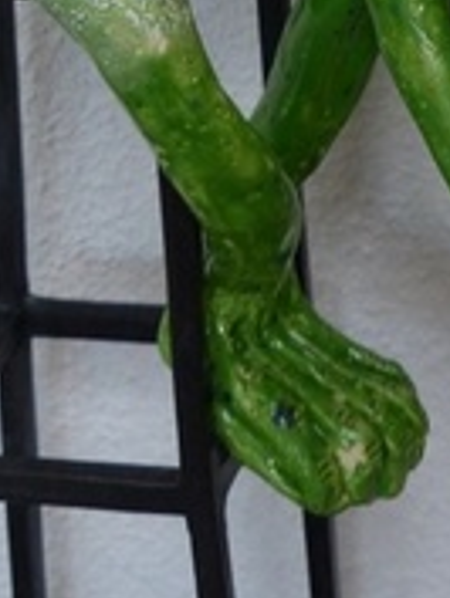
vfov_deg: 16.0
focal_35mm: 115
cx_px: 445
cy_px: -230
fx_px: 1991
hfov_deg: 12.7
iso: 400
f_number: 2.8
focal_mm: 6.6
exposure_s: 1/125
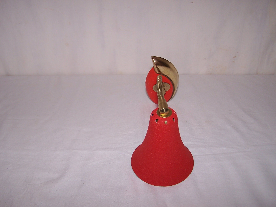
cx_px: 138
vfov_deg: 37.7
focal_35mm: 38
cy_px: 104
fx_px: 303
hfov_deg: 49.0
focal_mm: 6.3
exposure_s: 1/60
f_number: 2.8
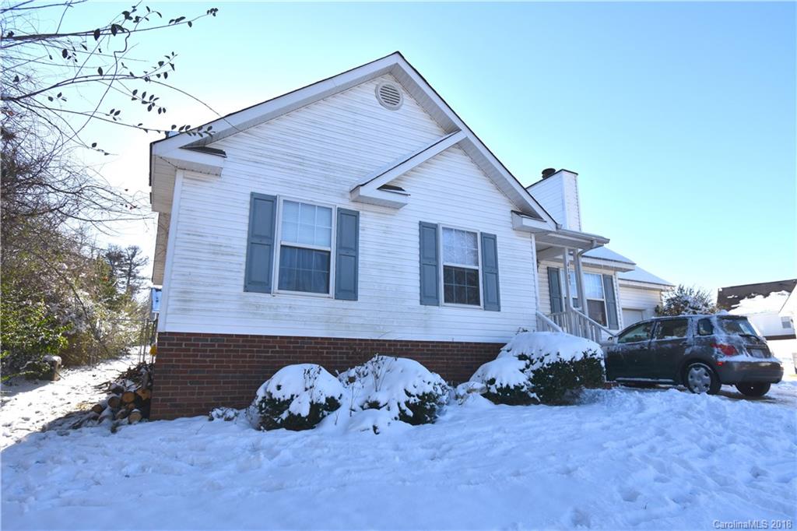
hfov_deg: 85.4
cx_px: 398
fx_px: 432
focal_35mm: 20
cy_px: 266
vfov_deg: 63.2
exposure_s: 1/500
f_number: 8
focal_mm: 13
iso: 180
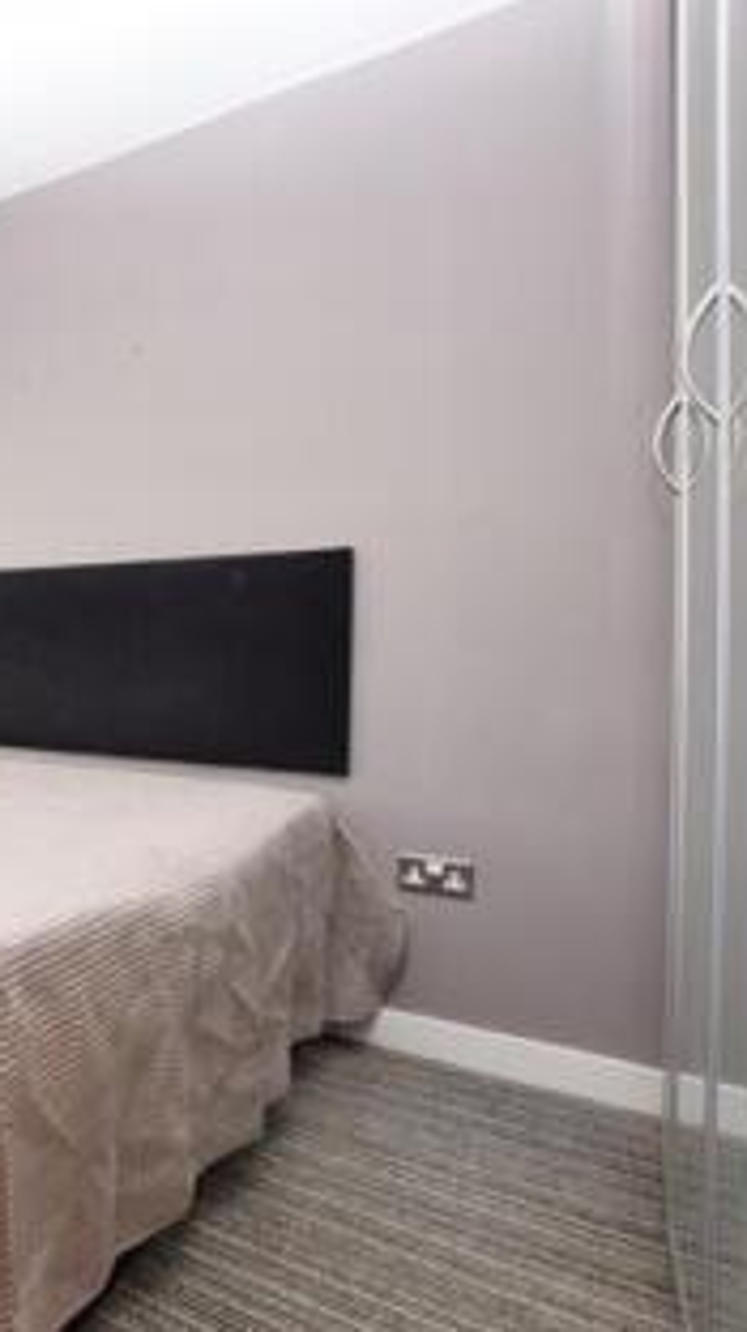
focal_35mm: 24
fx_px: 847
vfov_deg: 76.4
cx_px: -235
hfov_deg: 33.7
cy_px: 668
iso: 400
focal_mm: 10
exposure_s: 1/125
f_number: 5.6
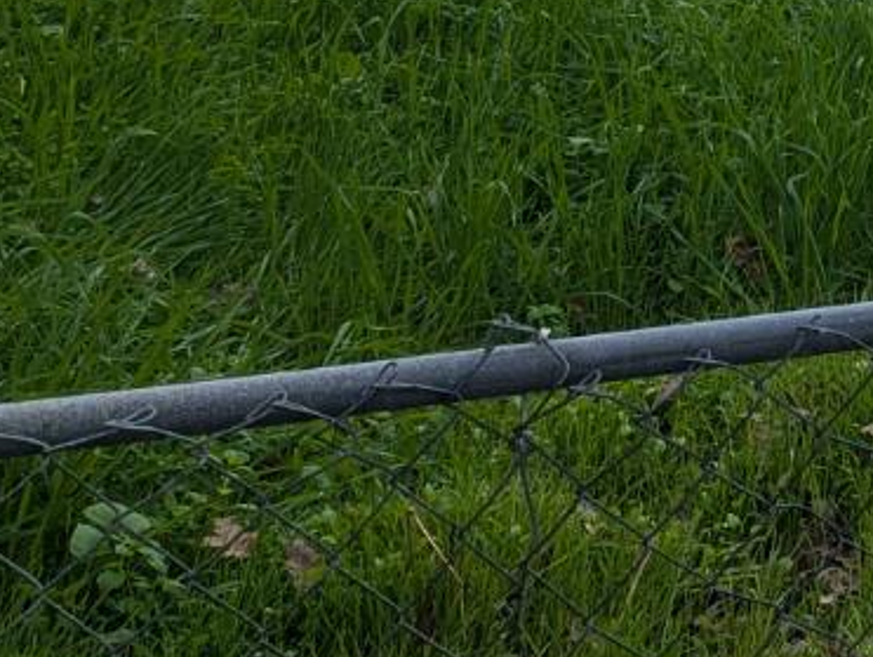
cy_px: -399
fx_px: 2449
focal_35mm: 97
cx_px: 1522
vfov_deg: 14.1
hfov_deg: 17.0
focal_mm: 6.81
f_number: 1.85
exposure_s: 1/639
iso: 48
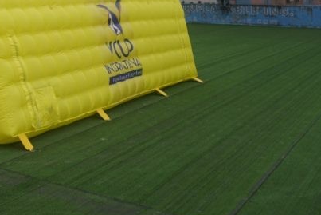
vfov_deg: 21.0
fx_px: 544
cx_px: -45
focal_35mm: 61
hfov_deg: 29.2
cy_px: -29
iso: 100
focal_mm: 16
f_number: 5.6
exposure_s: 1/320
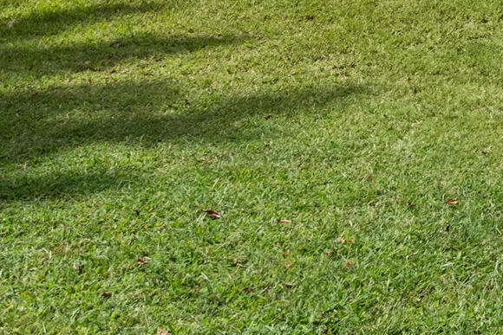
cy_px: -316
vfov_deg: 12.7
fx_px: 1328
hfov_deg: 15.0
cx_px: 1146
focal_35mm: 95
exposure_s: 1/640
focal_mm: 19
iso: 800
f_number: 9
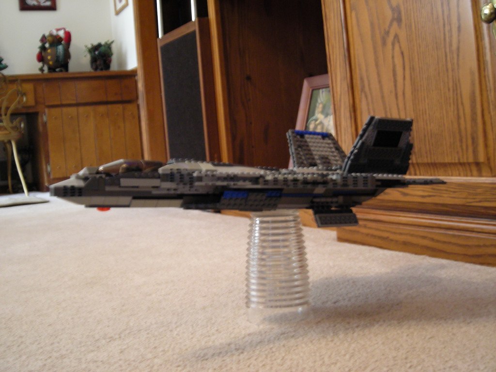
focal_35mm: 47
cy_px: 186
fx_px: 673
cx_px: 248
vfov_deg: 30.9
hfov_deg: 40.4
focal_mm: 7.8
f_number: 3.4
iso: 200
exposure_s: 1/5.1
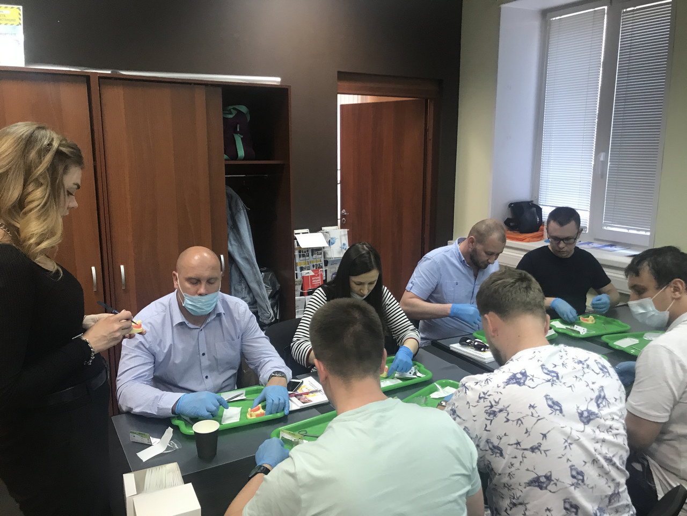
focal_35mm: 28
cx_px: 344
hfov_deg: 63.4
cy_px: 258
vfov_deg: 49.7
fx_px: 556
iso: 40
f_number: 1.8
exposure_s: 1/25
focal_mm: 3.99
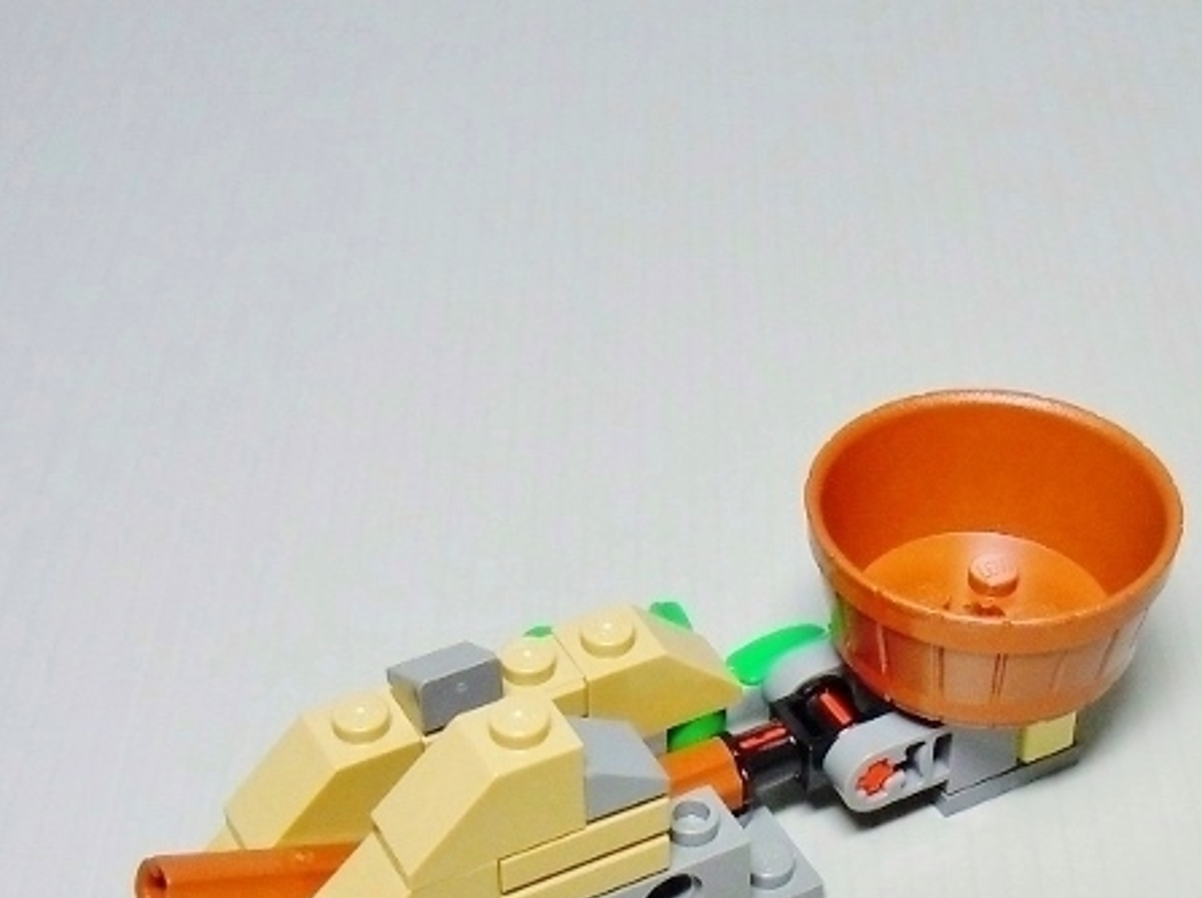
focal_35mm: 46
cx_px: 698
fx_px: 1595
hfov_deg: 41.2
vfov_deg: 31.0
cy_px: 645
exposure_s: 1/25
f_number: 3.5
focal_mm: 5.4
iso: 200
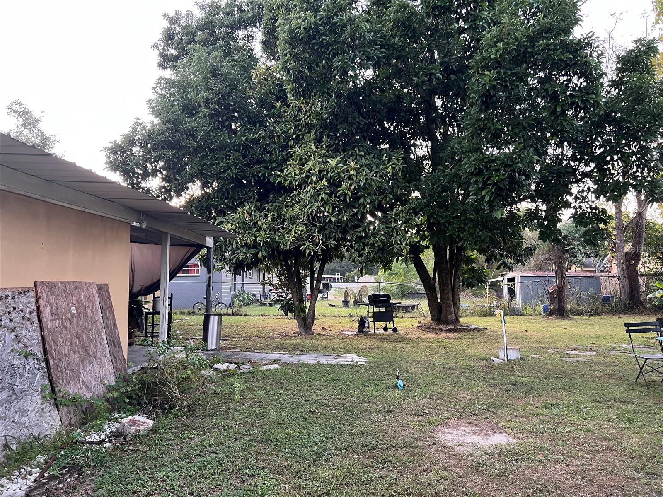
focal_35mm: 26
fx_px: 498
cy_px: 248
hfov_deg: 67.3
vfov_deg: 53.1
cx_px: 332
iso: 250
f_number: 1.5
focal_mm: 5.7
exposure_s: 1/60
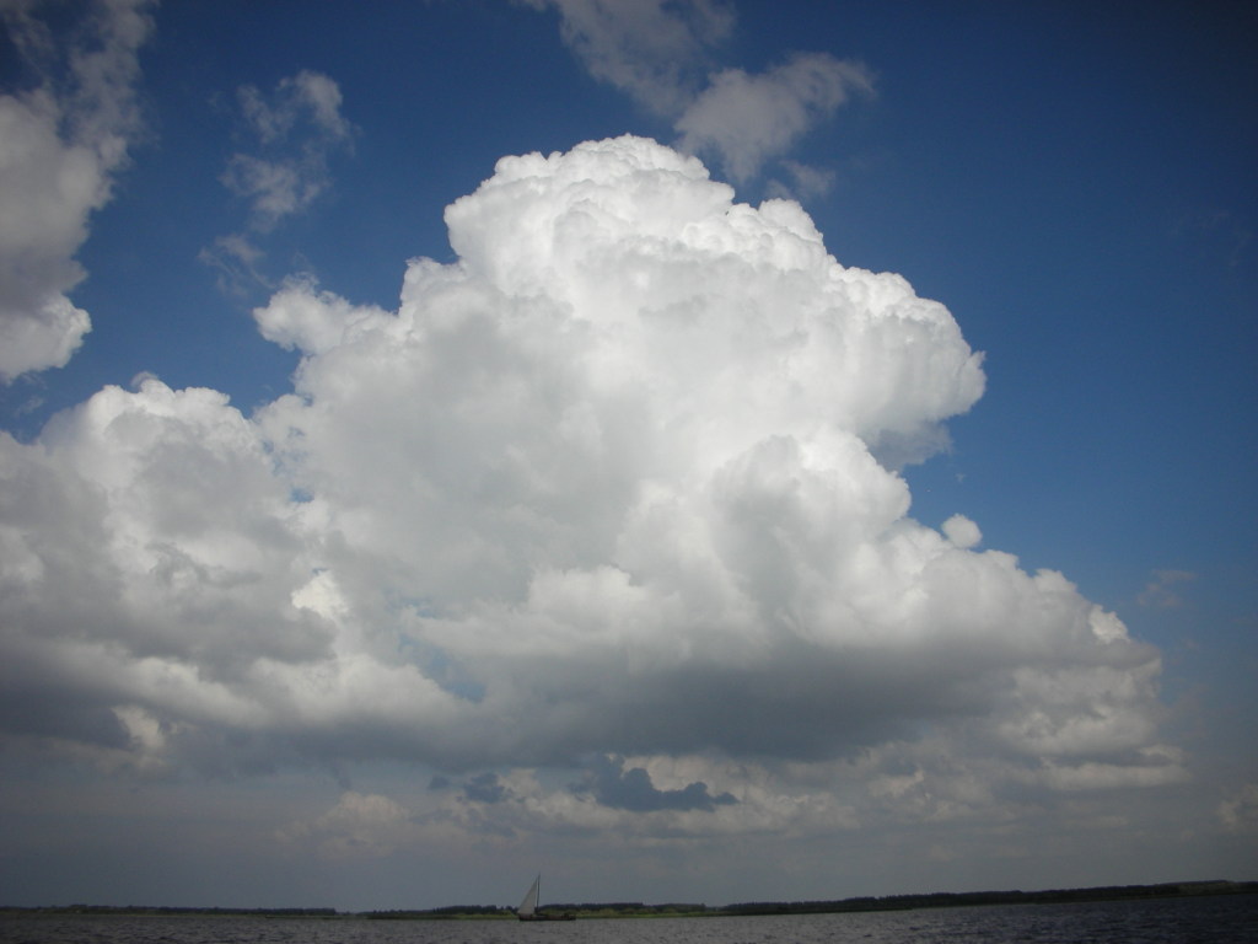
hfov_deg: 52.6
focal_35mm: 35
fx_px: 1272
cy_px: 472
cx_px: 629
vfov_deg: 40.7
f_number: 8.5
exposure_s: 1/271
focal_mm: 5.8
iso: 50
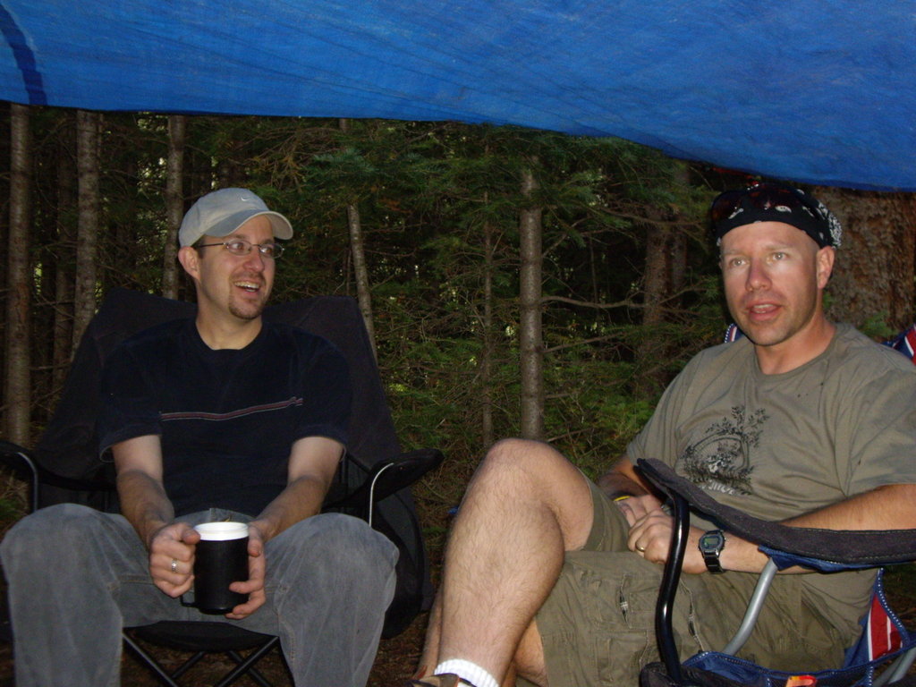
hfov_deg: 34.9
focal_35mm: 55
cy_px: 344
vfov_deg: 26.6
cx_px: 458
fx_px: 1455
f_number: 3.3
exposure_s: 1/60
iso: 200
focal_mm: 9
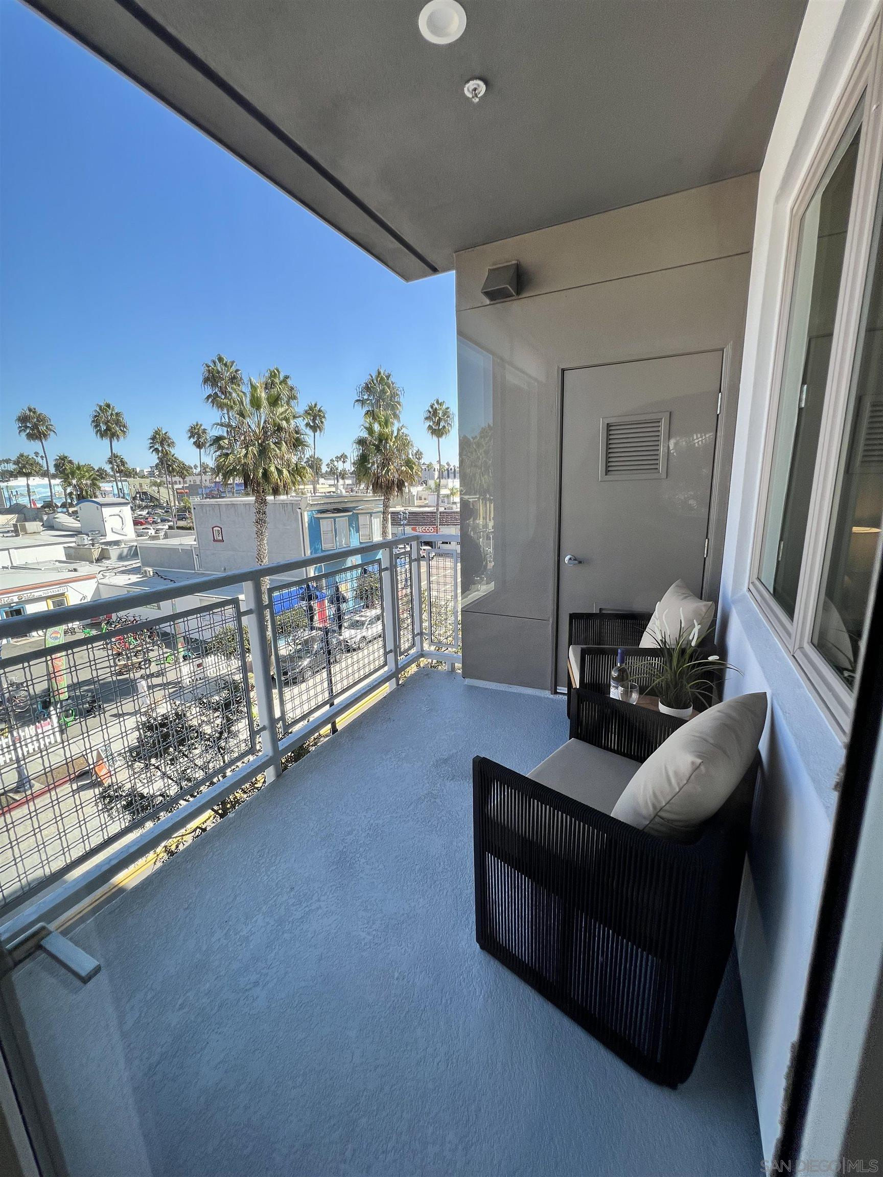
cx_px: 442
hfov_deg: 89.9
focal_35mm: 13
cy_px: 588
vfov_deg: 106.2
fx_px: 442
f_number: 1.8
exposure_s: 1/349
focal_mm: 1.57
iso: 32
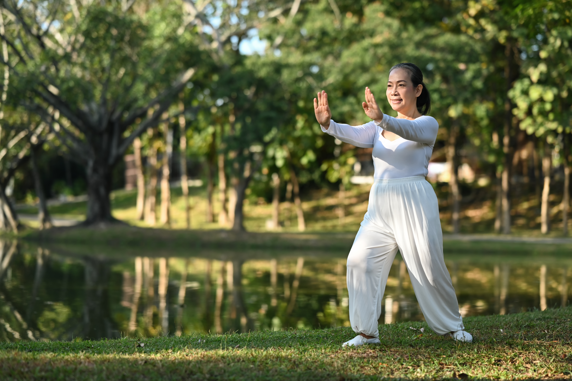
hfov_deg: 23.9
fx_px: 1350
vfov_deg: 16.1
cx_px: 286
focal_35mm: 85
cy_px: 190
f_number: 2.2
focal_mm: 85
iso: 250
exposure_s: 1/2000
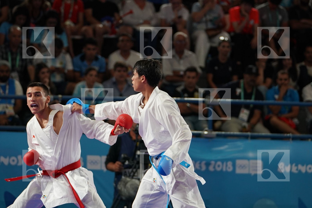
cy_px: 104
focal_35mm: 207
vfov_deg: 6.6
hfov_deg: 9.9
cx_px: 156
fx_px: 1794
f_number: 2.8
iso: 1000
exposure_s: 1/1000
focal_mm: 138
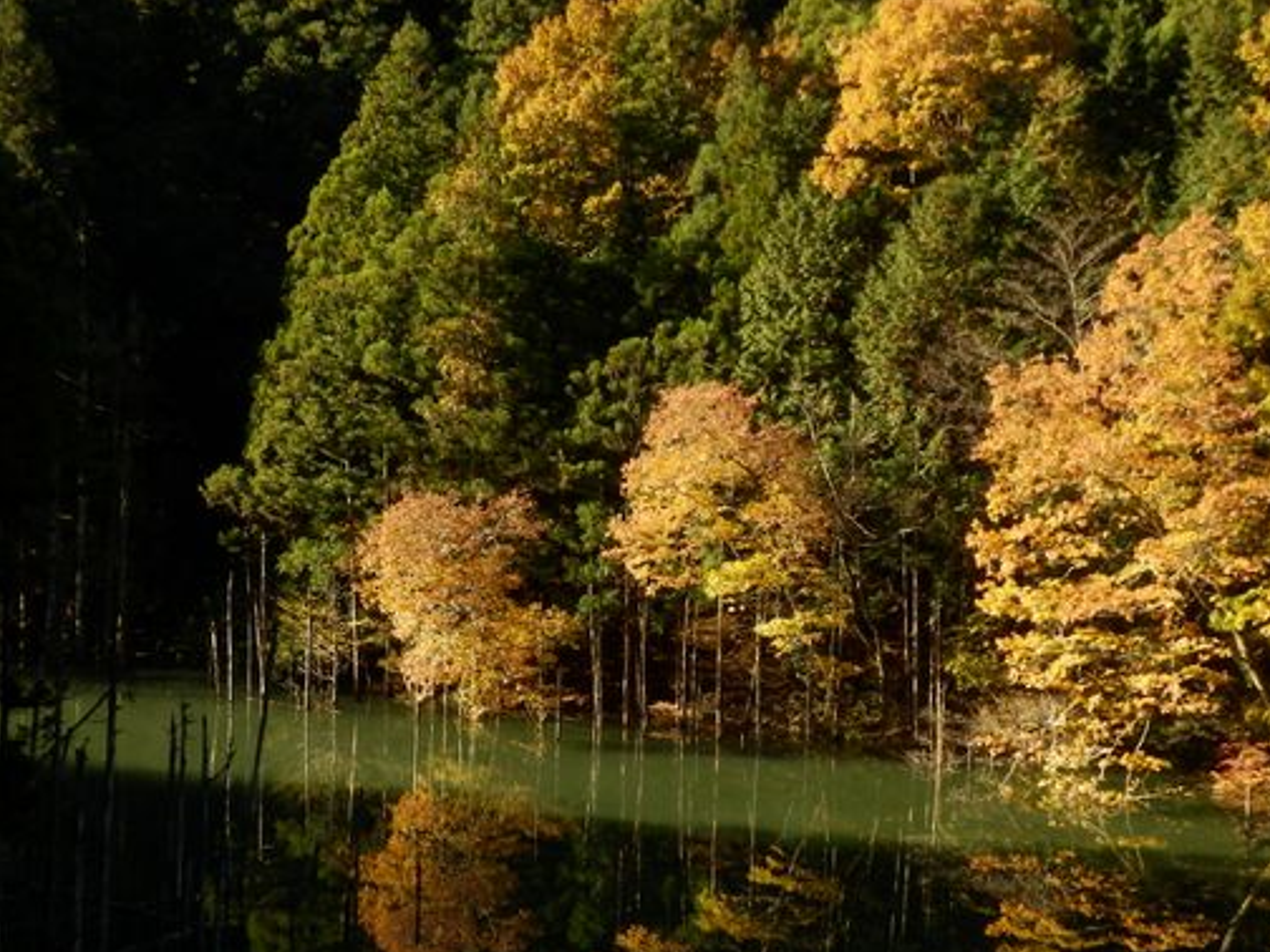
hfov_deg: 24.1
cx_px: 801
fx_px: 2972
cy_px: 609
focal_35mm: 81
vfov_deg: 18.2
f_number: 4.4
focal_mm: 9.1
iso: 80
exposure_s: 1/160
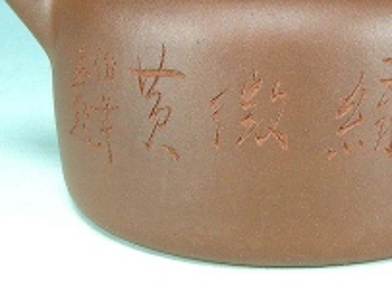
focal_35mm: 181
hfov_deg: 10.9
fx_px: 2048
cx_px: 319
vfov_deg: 8.2
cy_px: 23
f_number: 8
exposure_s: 1/5
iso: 100
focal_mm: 23.7
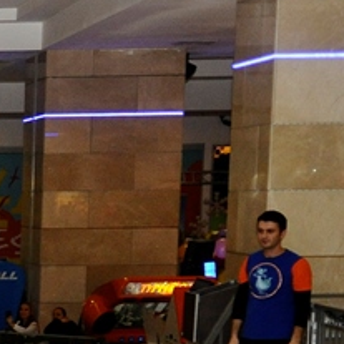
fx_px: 1698
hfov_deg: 10.4
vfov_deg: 11.3
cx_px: -414
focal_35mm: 151
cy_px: 435
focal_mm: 24
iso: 1000
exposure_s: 1/320
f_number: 2.8
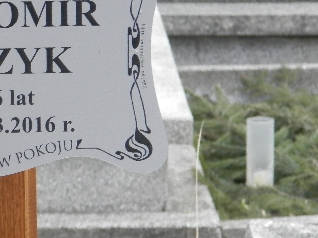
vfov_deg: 4.1
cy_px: 61
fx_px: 3362
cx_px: -50
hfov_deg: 5.4
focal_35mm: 366
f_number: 4.7
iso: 200
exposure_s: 1/30
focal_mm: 23.6
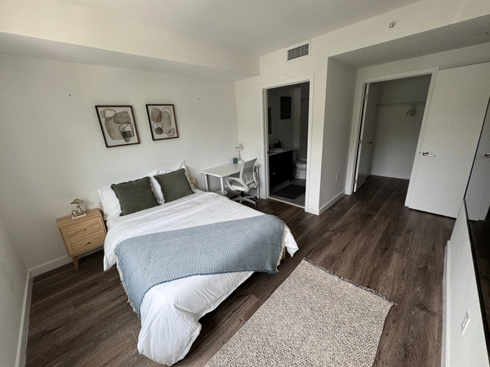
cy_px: 184
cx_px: 245
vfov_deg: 85.7
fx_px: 198
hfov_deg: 102.1
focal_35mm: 14
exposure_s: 1/99
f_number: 2.2
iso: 100
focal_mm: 2.22
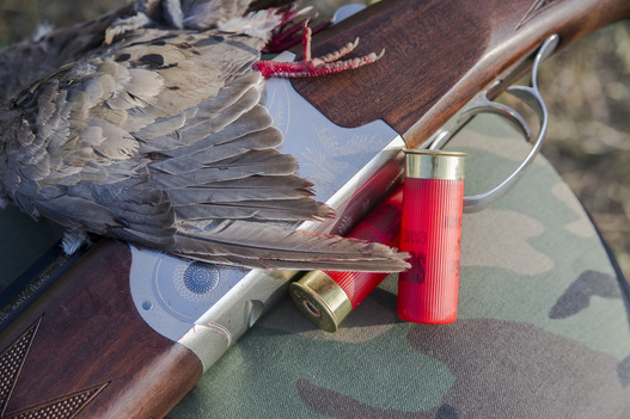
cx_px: 315
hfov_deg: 19.5
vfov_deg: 13.0
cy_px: 210
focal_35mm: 105
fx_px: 1837
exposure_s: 1/500
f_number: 8
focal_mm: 105
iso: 640
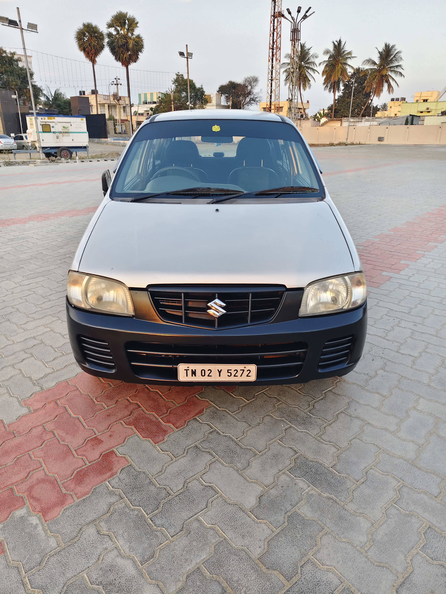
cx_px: 223
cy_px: 297
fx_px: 395
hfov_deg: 58.9
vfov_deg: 73.9
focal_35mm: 23
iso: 91
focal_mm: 5.56
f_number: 1.88
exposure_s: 1/160
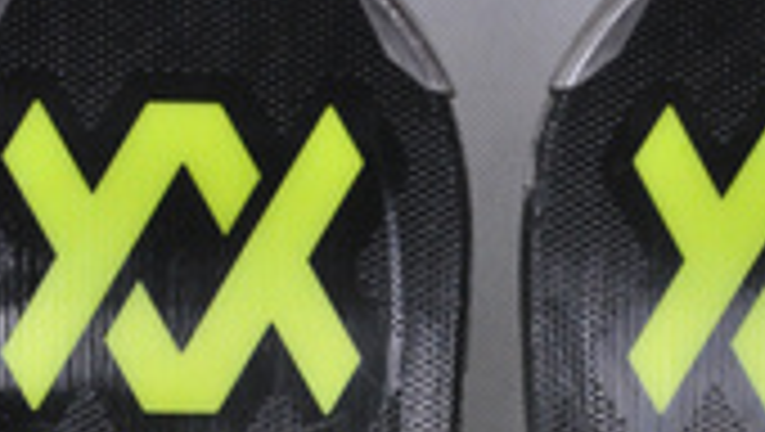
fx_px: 8840
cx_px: 493
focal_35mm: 435
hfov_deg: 5.0
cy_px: 904
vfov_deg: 2.8
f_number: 9.5
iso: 3200
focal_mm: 105
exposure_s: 1/125
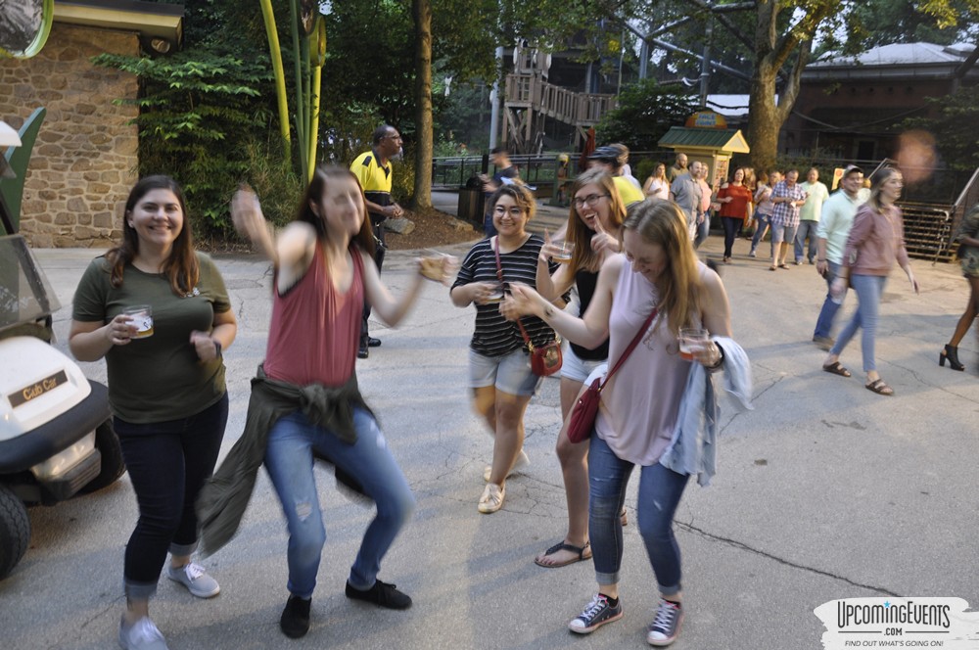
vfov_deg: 47.8
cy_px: 325
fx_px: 733
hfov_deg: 67.4
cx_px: 490
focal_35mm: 27
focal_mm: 18
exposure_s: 1/15
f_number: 3.5
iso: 400
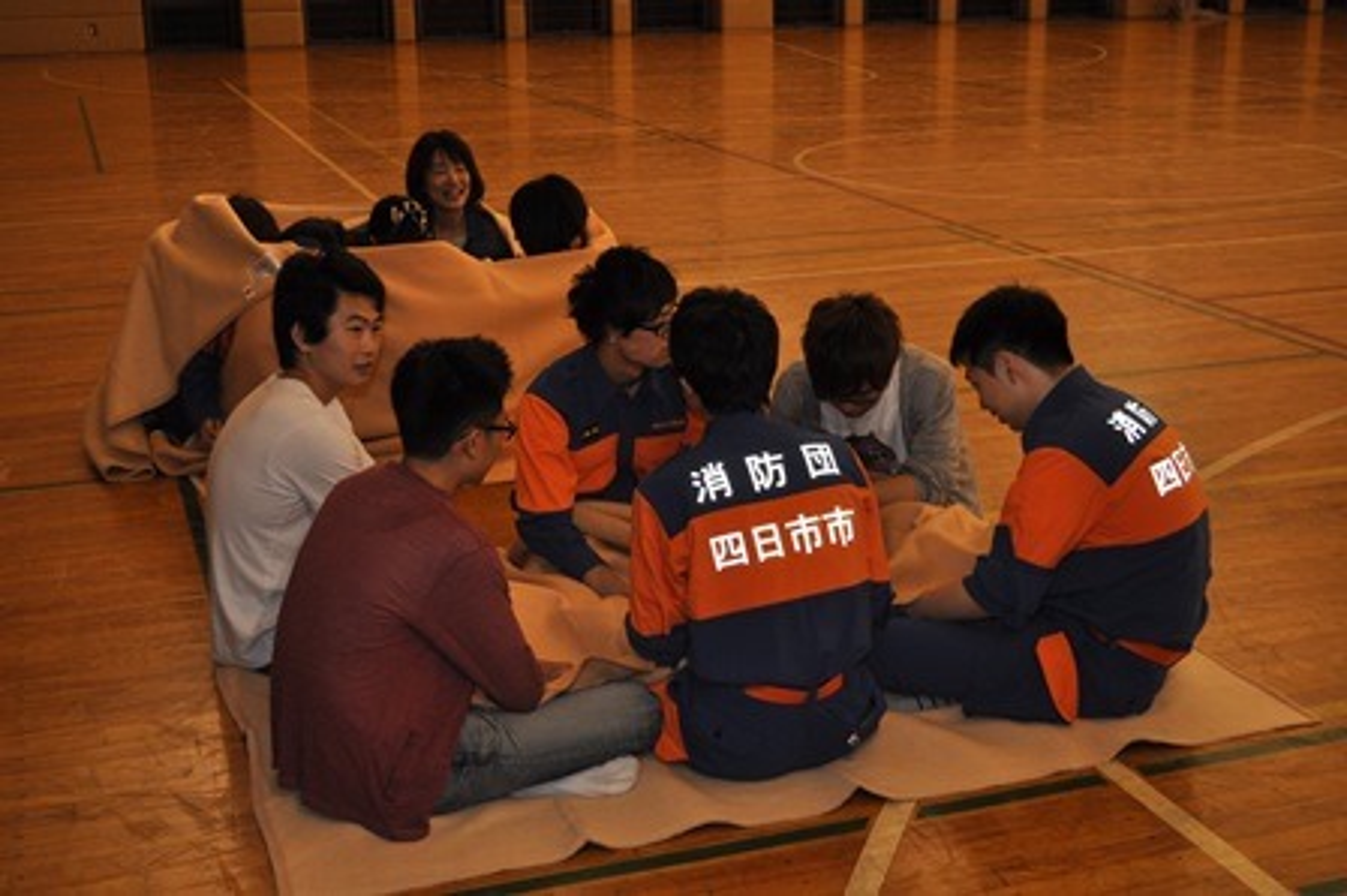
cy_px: 448
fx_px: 1795
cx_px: 674
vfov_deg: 28.0
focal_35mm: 48
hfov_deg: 41.1
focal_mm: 32
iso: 640
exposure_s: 1/60
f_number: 5
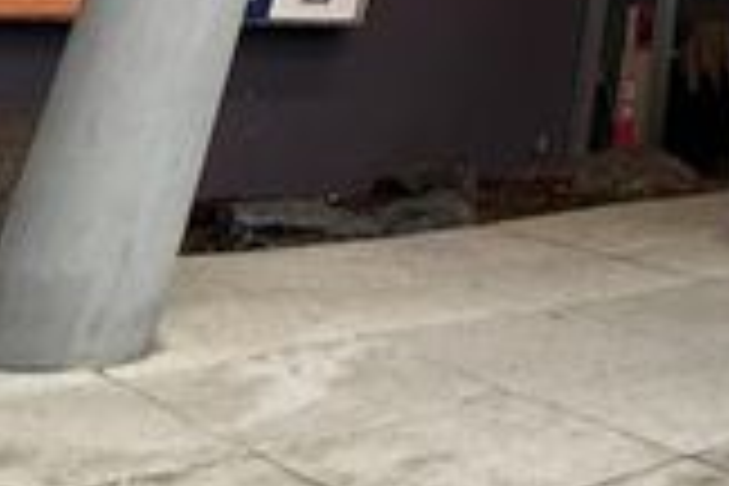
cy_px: -947
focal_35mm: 60
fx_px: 1215
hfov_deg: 29.6
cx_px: 832
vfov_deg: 11.8
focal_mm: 2.22
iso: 100
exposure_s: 1/99
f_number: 2.2
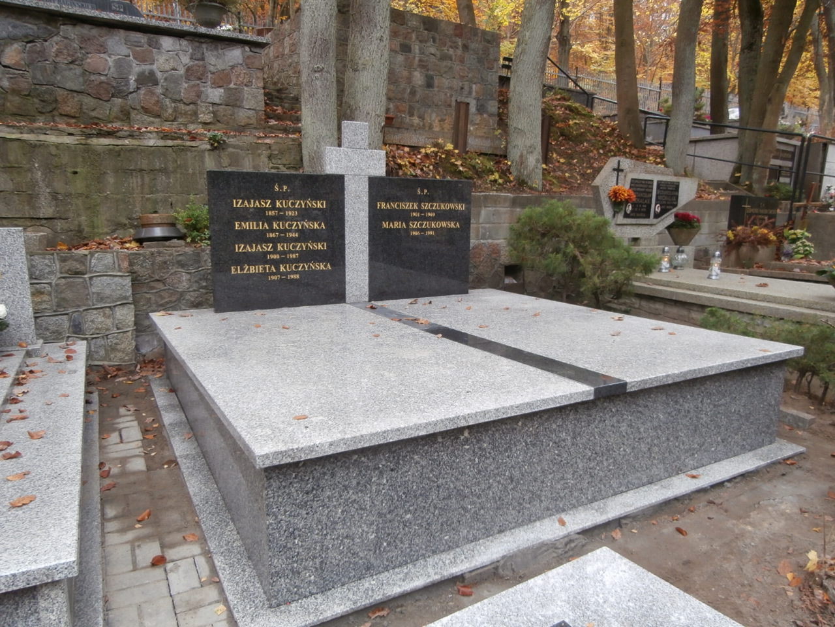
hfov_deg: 71.6
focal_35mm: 24
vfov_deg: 56.8
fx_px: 579
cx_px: 418
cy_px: 314
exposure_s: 1/40
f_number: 3
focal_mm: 4.2
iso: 100
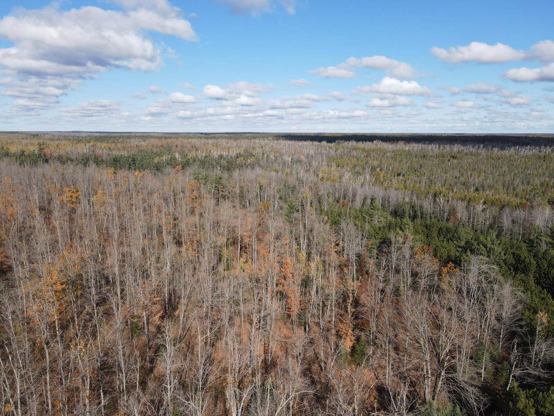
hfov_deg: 71.6
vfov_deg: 56.8
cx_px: 277
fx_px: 384
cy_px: 208
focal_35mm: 24
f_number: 2.8
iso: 100
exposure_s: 1/725
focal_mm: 4.5
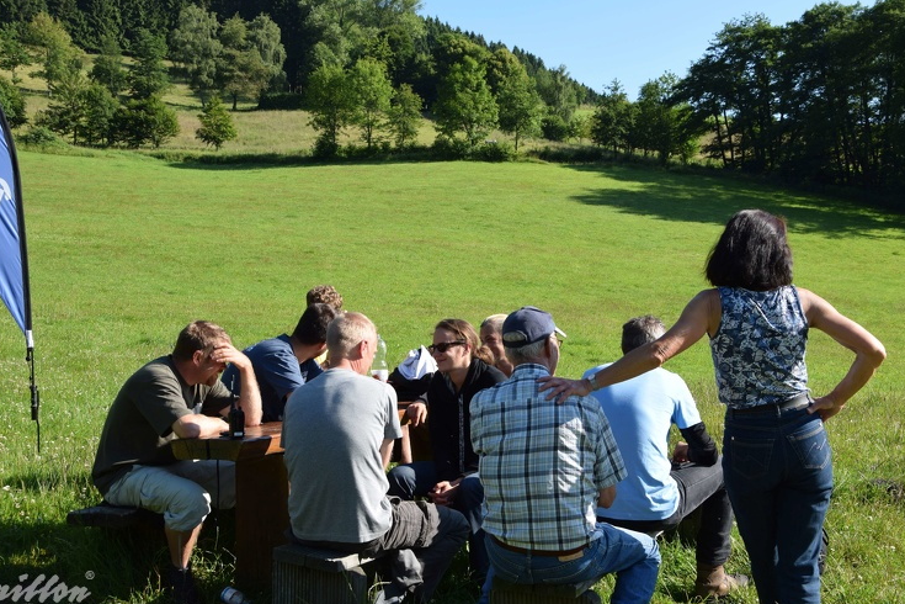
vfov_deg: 31.9
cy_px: 313
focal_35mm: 42
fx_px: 1056
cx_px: 431
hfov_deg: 46.4
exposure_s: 1/320
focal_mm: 26
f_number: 9
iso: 200
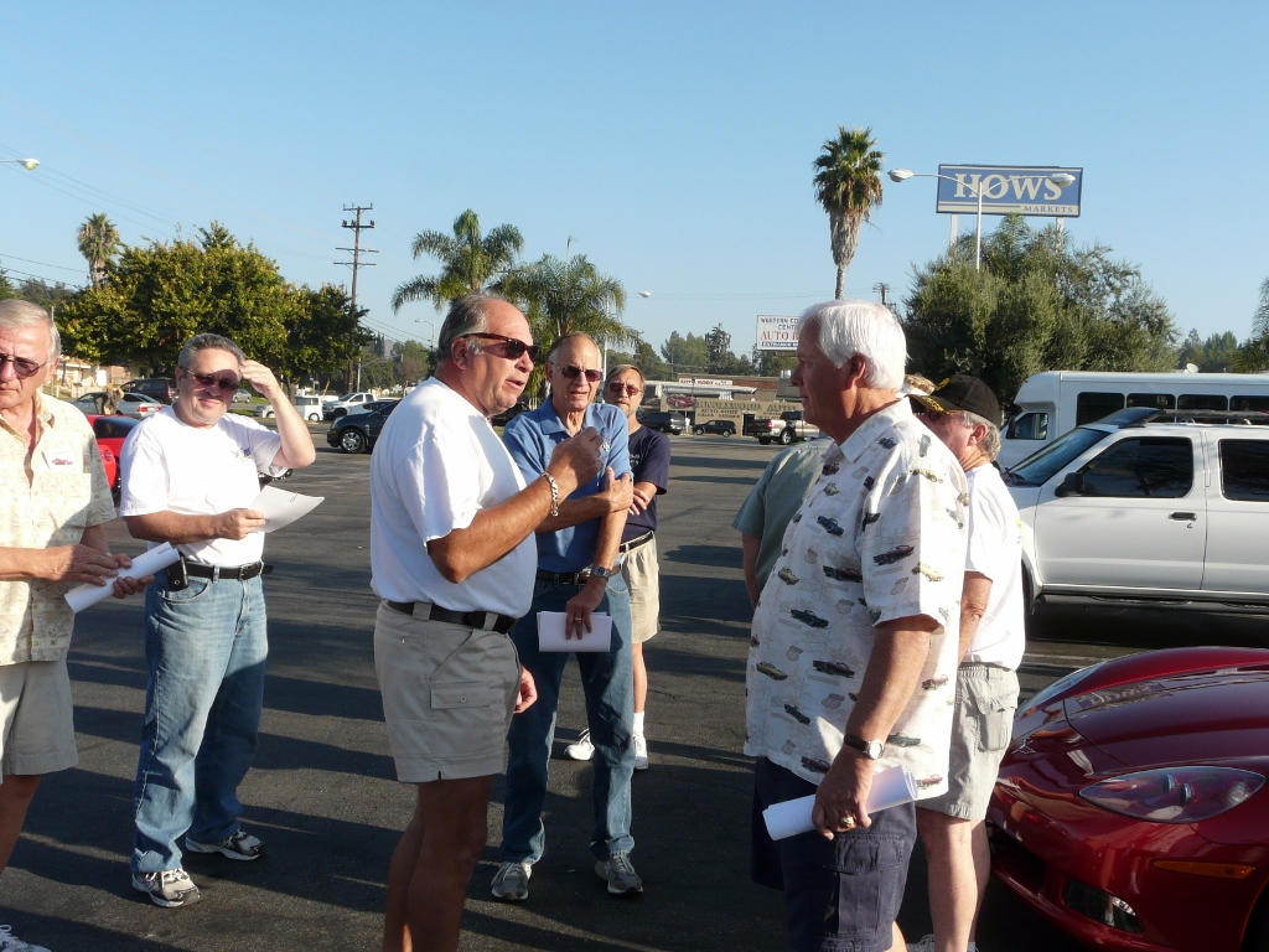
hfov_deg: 55.4
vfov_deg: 42.9
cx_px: 634
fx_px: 1210
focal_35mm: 33
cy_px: 476
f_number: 5.6
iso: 100
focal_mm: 5.4
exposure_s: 1/250
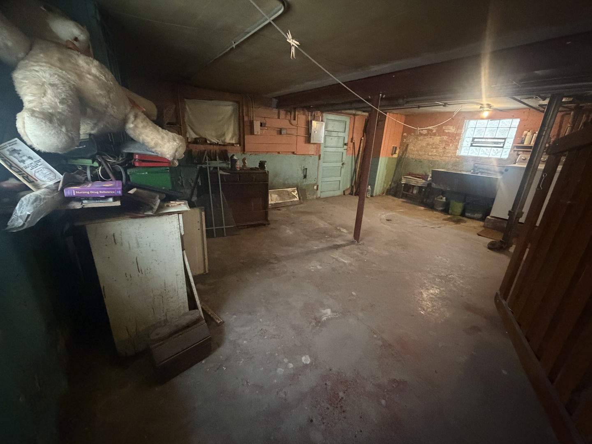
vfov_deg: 85.7
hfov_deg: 102.1
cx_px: 296
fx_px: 239
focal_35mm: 14
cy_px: 222
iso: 1600
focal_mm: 2.22
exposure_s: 1/30
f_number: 2.2
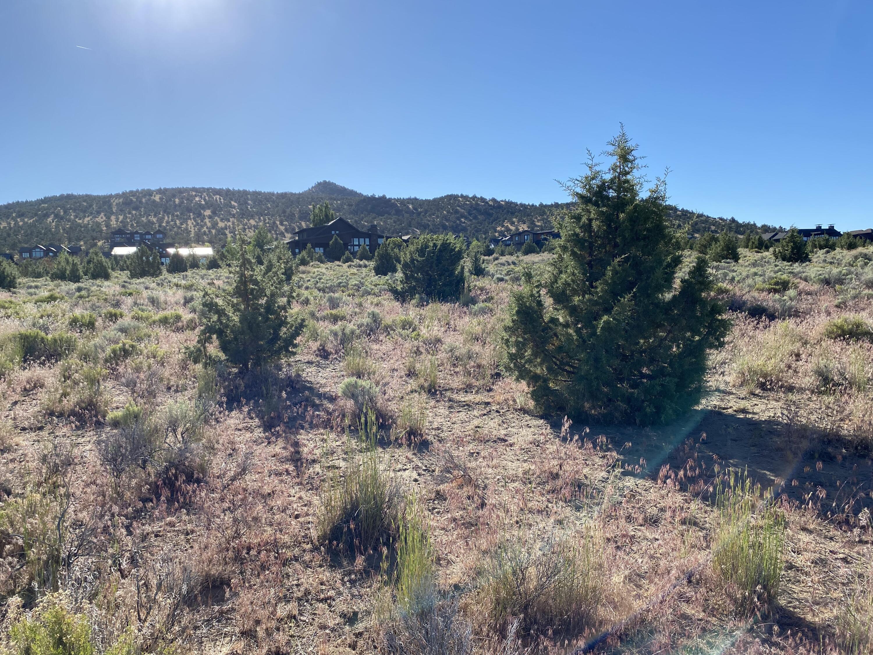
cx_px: 436
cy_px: 328
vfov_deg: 53.1
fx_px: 656
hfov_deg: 67.3
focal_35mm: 26
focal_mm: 4.25
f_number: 1.8
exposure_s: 1/2967
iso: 32
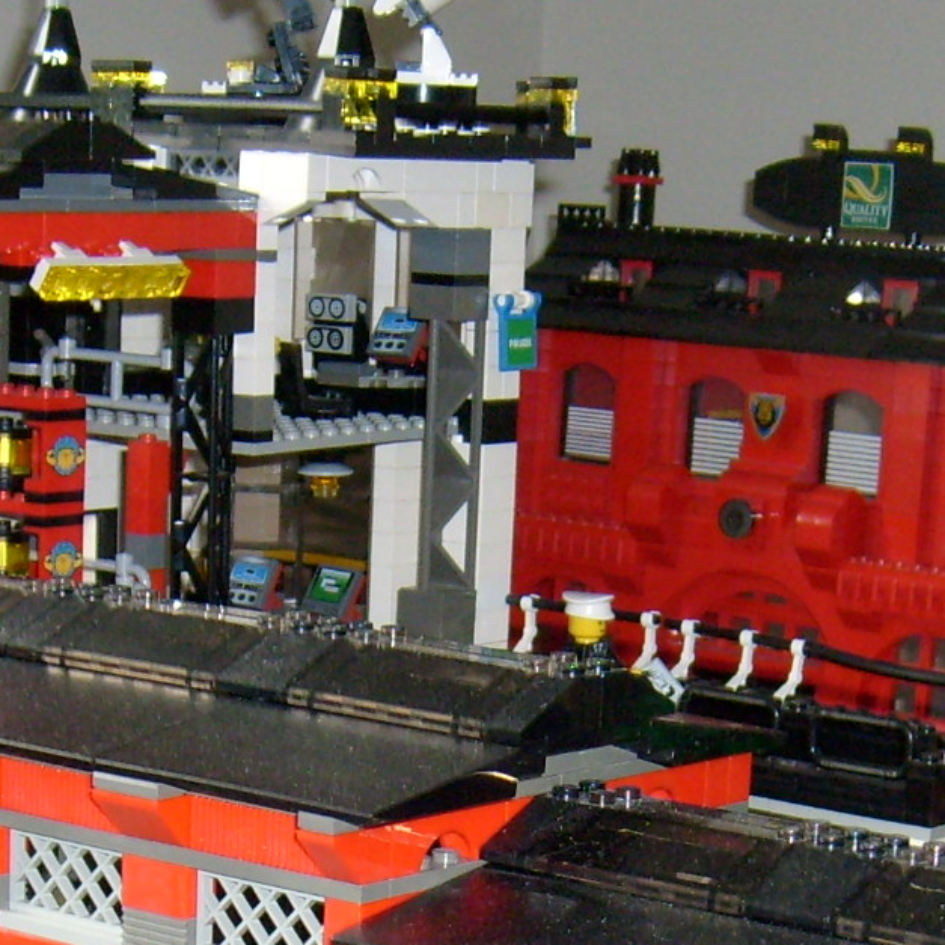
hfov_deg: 17.2
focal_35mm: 101
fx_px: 3119
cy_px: 968
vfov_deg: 16.8
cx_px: 445
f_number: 2.8
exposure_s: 1/45
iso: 100
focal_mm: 5.8
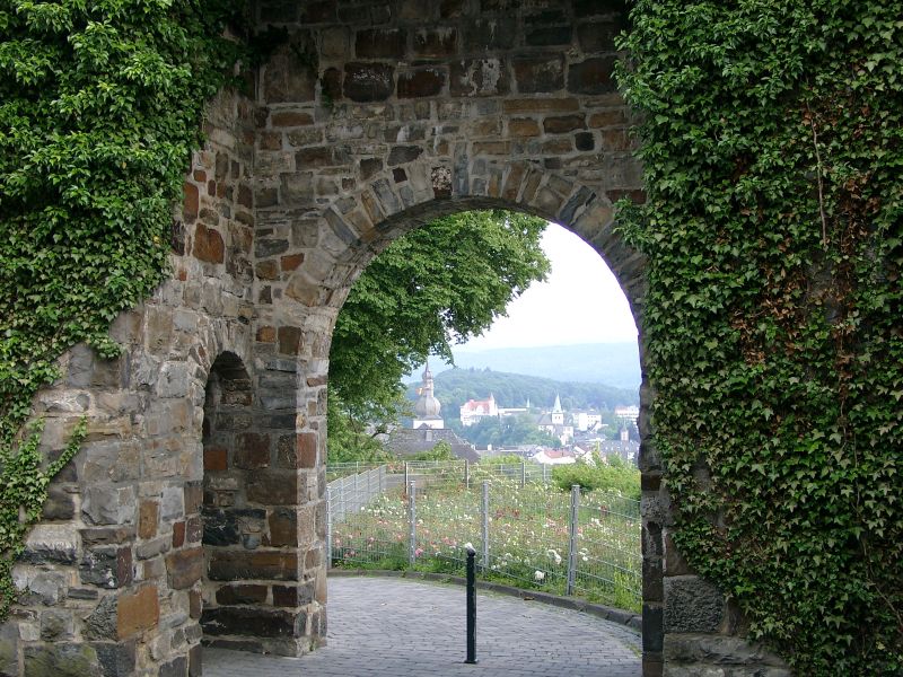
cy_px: 338
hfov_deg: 40.4
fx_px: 1226
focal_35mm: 47
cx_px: 452
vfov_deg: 30.9
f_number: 2.8
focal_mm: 9.82
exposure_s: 1/106
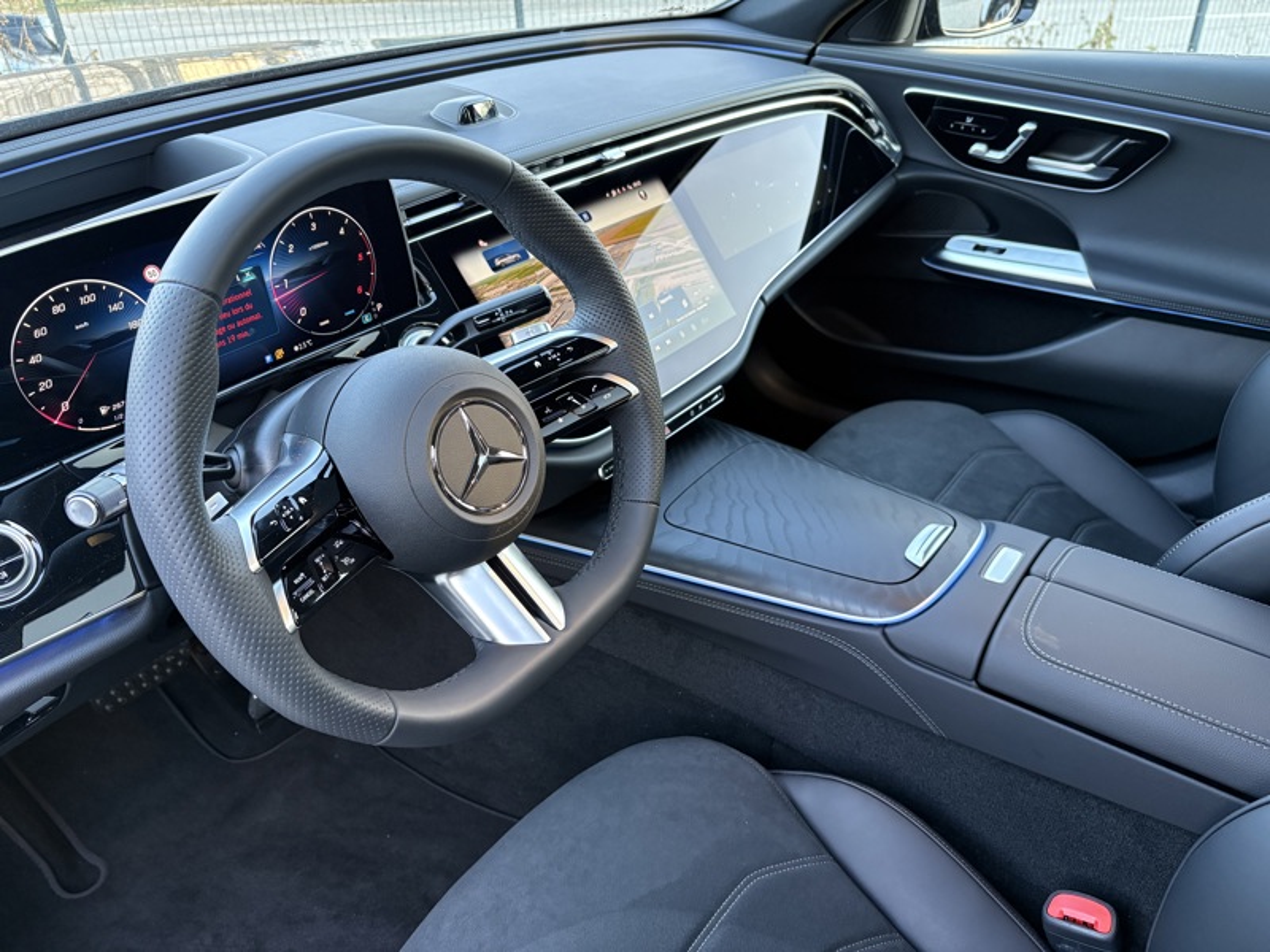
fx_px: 954
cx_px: 635
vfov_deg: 53.1
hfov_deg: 67.3
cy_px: 476
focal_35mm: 26
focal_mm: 5.96
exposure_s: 1/60
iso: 250
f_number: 1.6
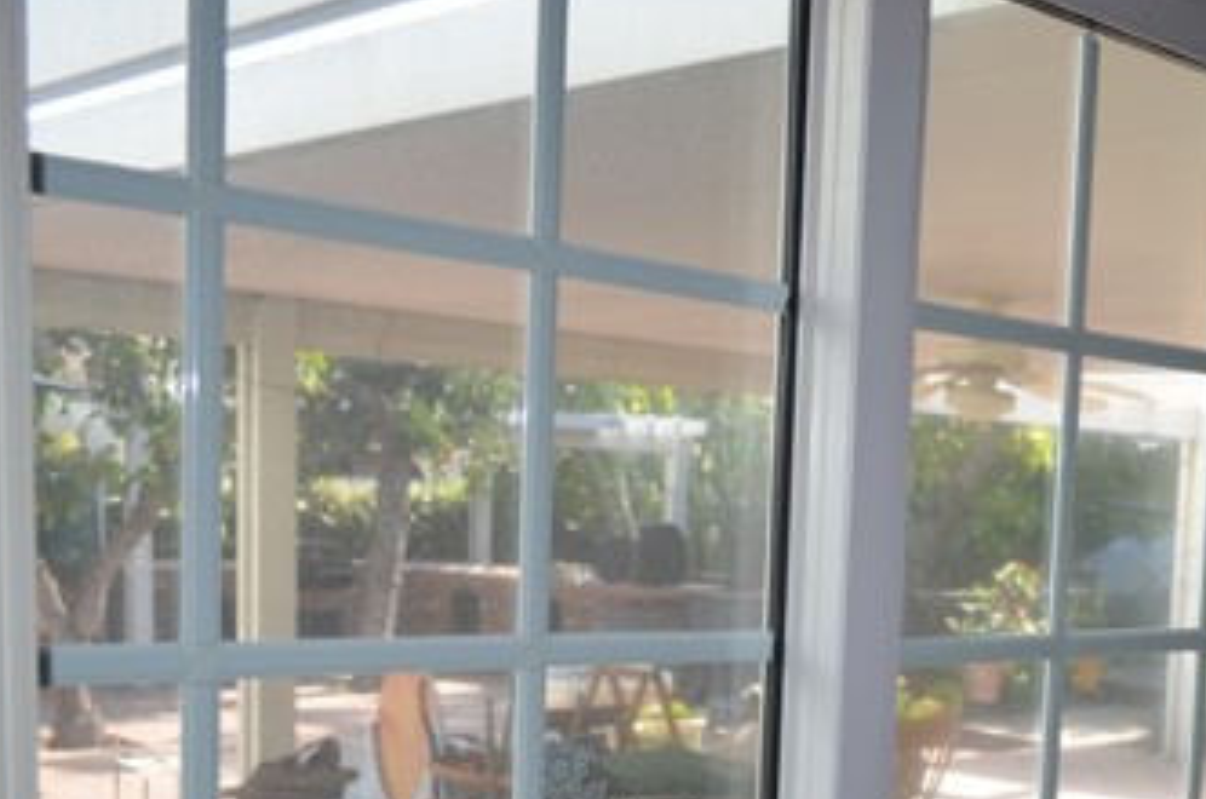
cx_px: 992
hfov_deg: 36.7
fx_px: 1739
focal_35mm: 52
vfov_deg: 25.2
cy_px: 690
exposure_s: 1/200
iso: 180
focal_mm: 18
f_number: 3.5
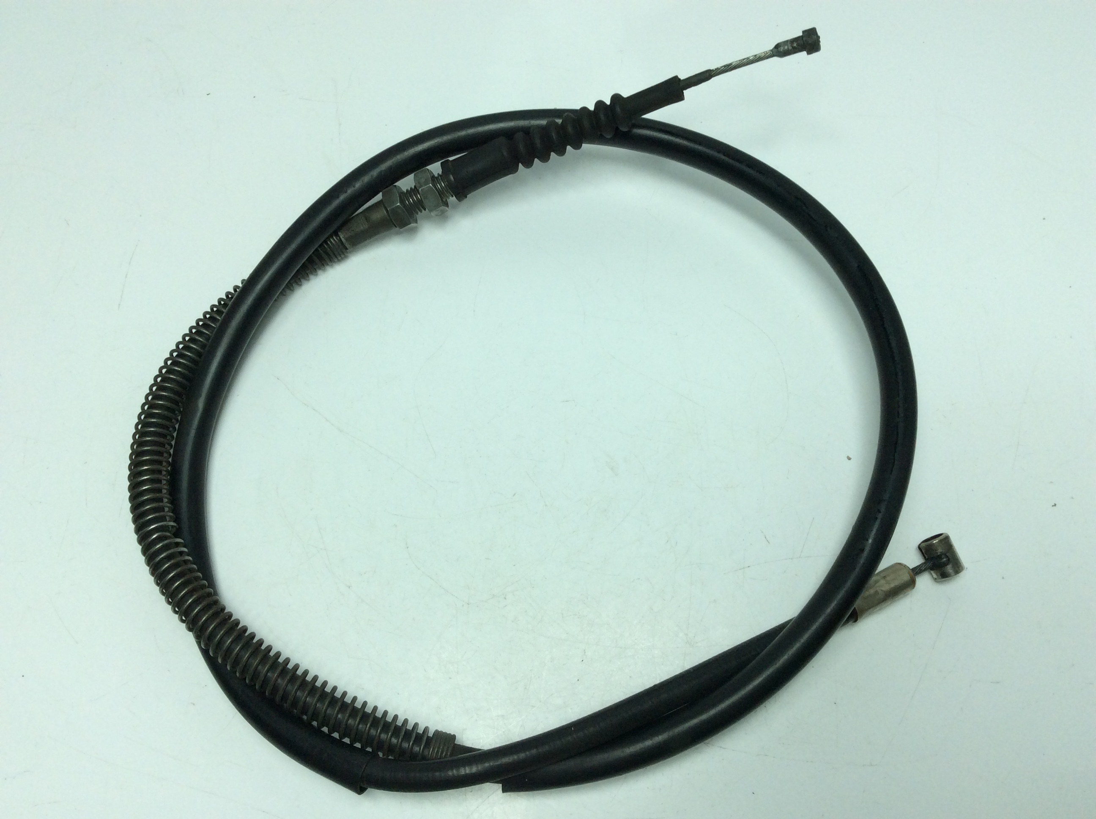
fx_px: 1012
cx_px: 548
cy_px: 410
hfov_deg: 56.9
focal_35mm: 32
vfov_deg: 44.1
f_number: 2.4
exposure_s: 1/566
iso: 32
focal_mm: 3.3
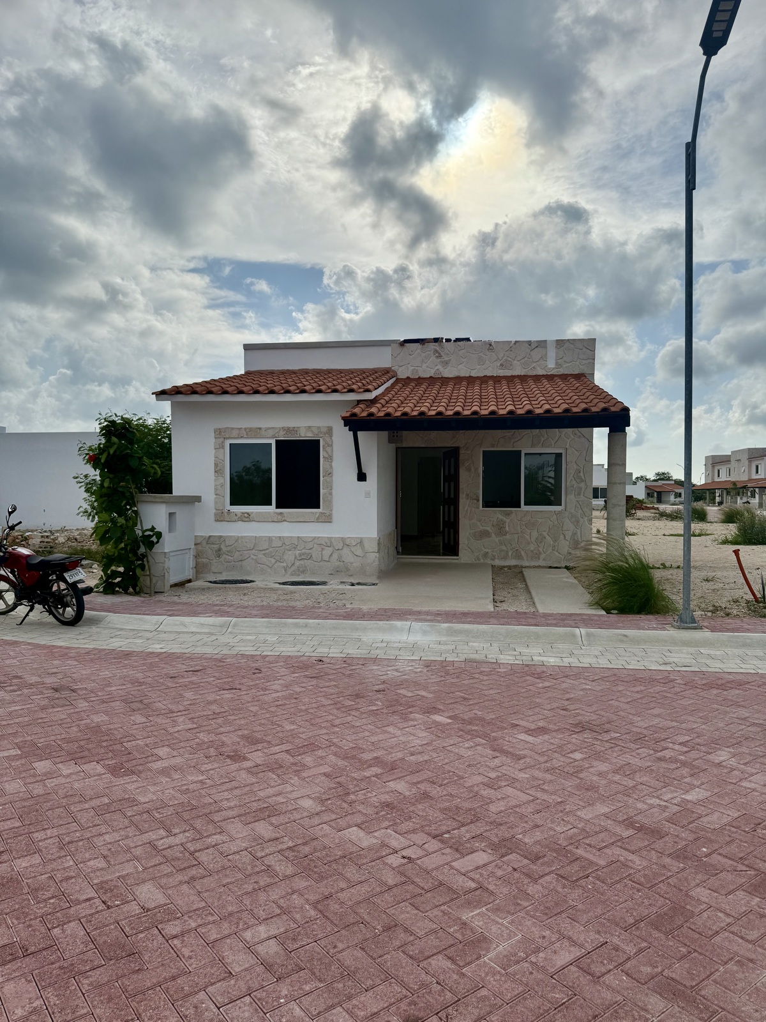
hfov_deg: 56.8
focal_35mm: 24
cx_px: 383
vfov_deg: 71.6
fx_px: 708
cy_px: 511
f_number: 1.78
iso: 80
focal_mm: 6.76
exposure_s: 1/11905
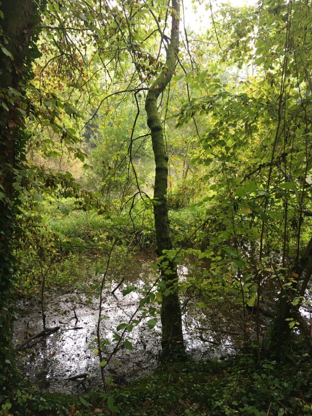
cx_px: 156
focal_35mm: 29
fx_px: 349
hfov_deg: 48.2
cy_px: 208
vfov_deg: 61.7
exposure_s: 1/33
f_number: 2.2
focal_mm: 4.15
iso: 32
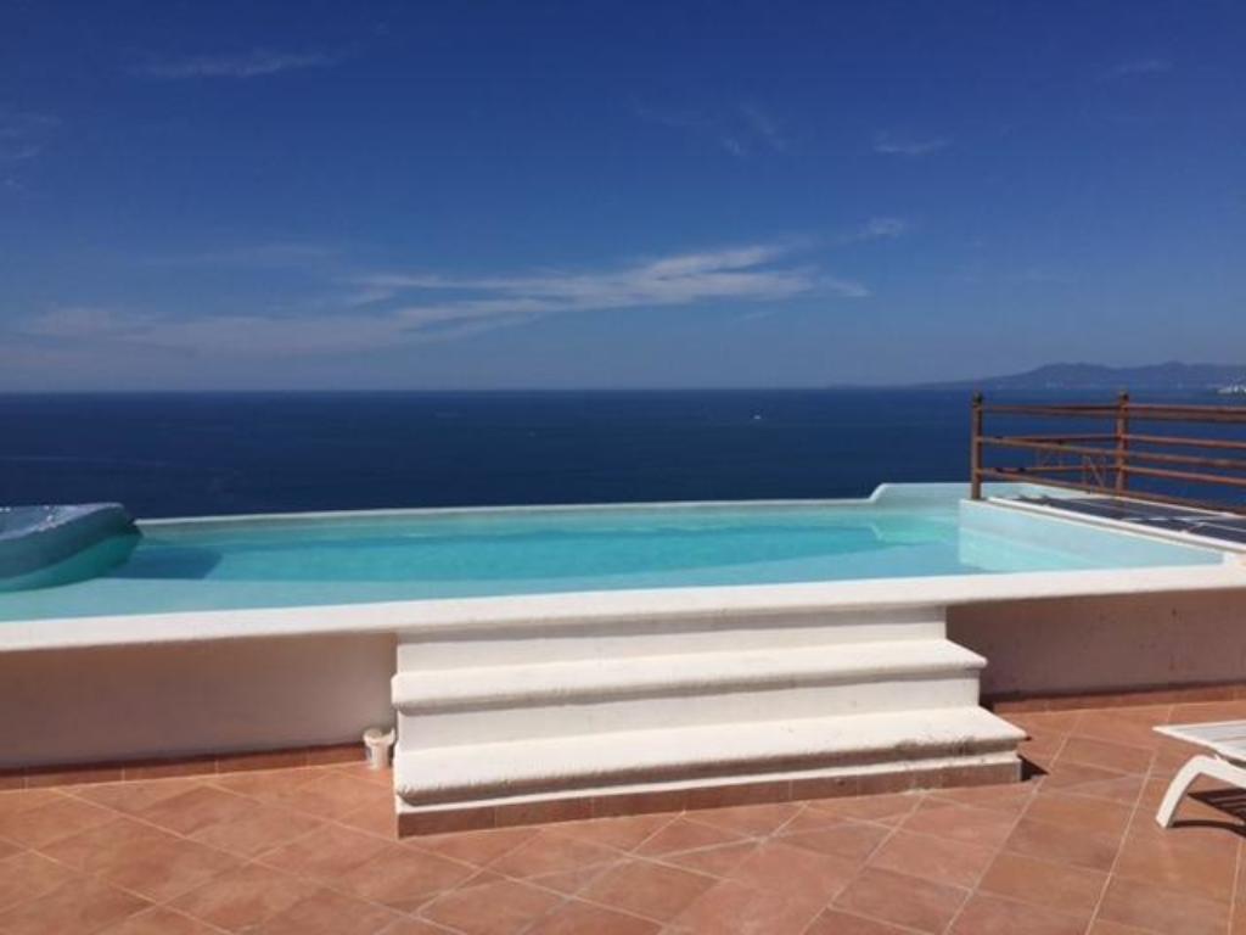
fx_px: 1044
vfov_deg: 48.2
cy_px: 468
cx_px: 623
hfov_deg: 61.7
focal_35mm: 29
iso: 32
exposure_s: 1/9901
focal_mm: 4.15
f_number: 2.2
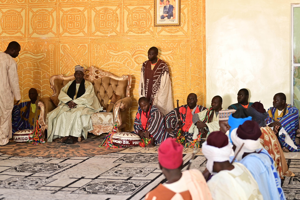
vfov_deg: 19.5
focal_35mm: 70
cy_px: 100
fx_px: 583
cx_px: 150
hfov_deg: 28.8
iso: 1000
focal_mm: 70
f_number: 2.8
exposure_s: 1/60
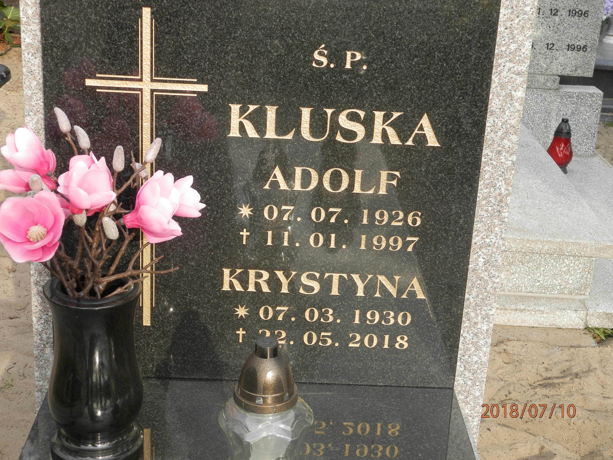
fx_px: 974
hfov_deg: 34.9
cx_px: 306
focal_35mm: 55
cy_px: 230
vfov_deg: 26.6
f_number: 3.8
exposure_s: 1/200
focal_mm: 9.9
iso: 80
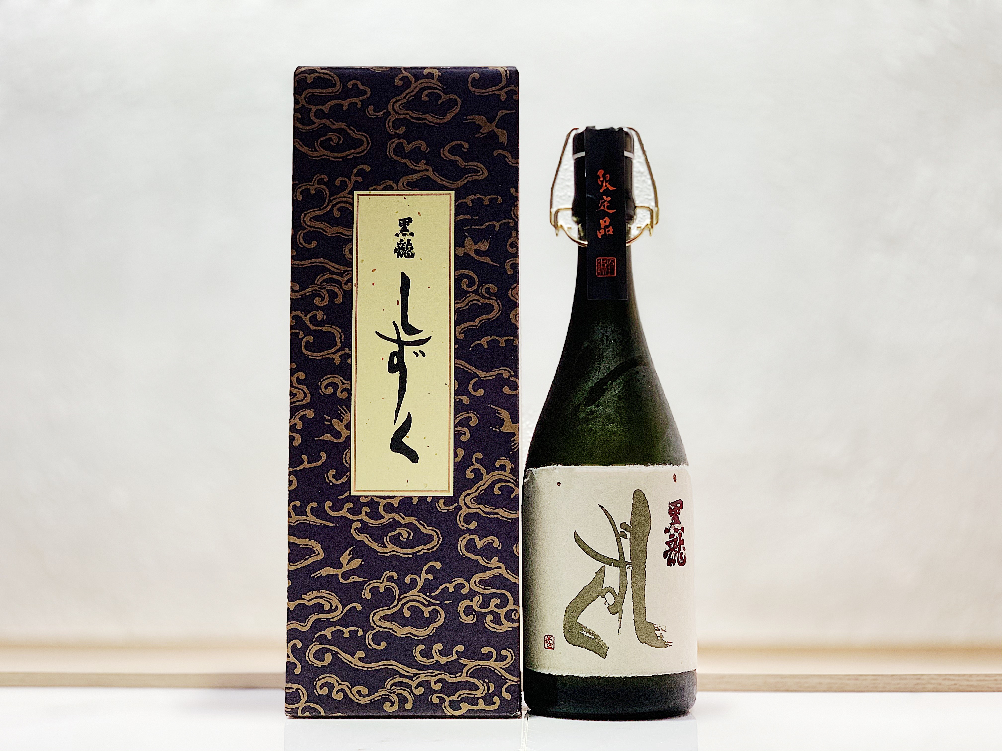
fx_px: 1505
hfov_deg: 36.8
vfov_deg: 28.0
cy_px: 376
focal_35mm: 52
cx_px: 501
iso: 125
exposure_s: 1/60
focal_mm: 6
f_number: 2.4
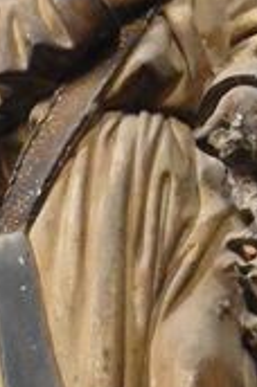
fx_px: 3290
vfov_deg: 6.7
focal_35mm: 306
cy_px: 371
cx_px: 148
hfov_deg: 4.5
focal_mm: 50
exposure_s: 1/60
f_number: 5.6
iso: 12800
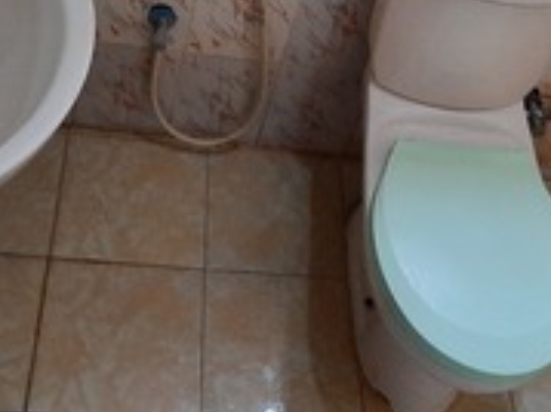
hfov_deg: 30.2
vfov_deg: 21.7
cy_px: -45
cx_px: 322
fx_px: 1018
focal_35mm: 64
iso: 320
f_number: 2
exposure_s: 1/50
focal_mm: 4.6
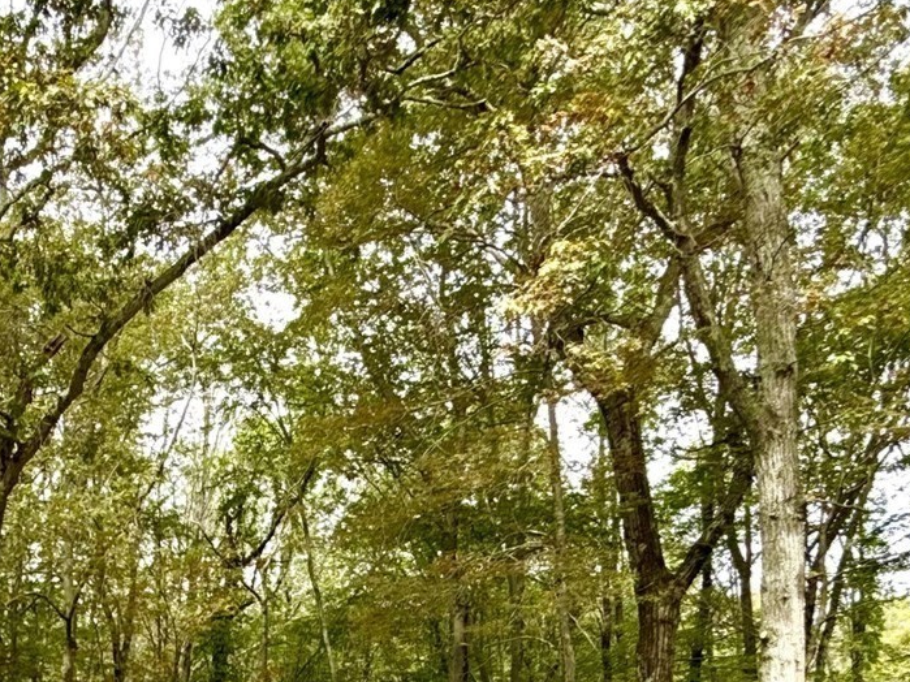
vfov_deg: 28.2
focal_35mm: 41
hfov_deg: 42.2
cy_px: 912
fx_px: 1078
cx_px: 96
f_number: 2.2
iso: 50
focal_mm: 2.22
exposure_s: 1/442
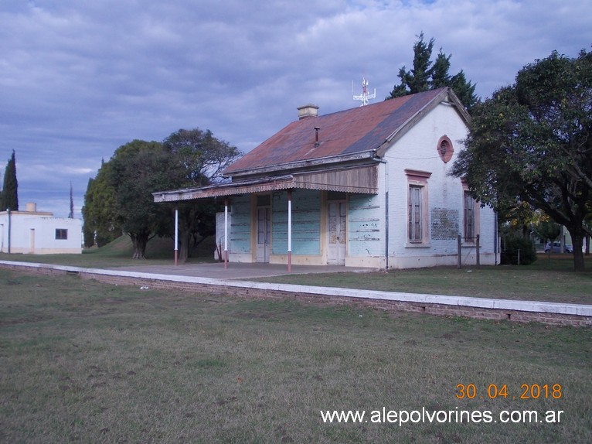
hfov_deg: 49.0
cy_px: 222
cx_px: 296
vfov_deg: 37.7
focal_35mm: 38
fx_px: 650
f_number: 6.2
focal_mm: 5.3
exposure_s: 1/250
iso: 80
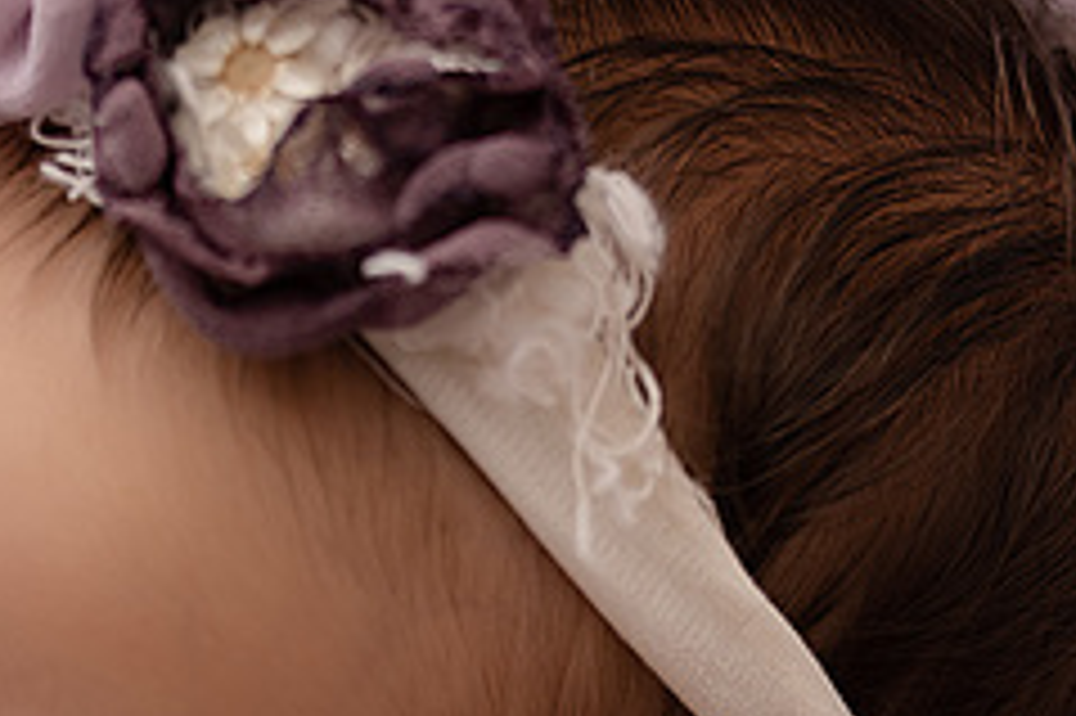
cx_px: 261
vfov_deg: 7.5
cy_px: 1317
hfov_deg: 11.7
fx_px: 5257
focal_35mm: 176
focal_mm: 35
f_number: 2.8
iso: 125
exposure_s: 1/200
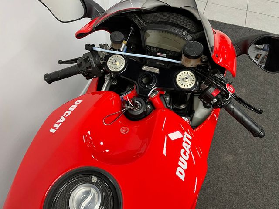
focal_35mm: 26
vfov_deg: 53.1
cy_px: 104
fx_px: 210
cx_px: 140
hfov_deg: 67.3
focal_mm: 5.1
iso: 125
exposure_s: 1/50
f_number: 1.6
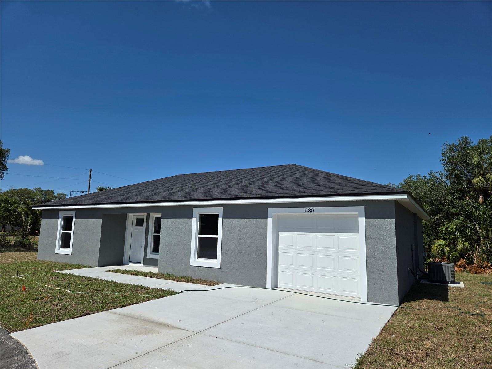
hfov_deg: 73.9
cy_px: 184
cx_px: 246
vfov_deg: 58.9
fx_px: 327
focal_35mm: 23
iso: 64
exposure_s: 1/7891
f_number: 1.8
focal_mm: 5.4
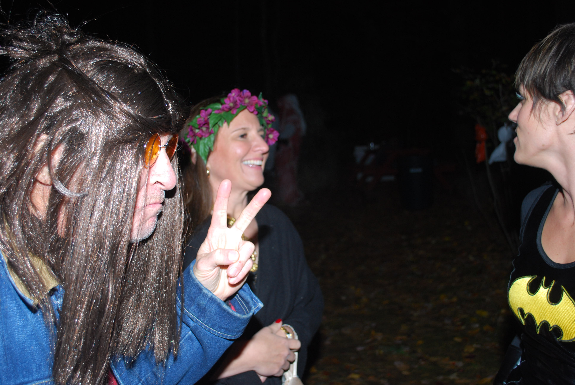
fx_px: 576
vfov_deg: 37.0
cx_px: 288
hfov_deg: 53.1
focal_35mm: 36
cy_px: 192
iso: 200
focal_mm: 24
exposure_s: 1/60
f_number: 4.2
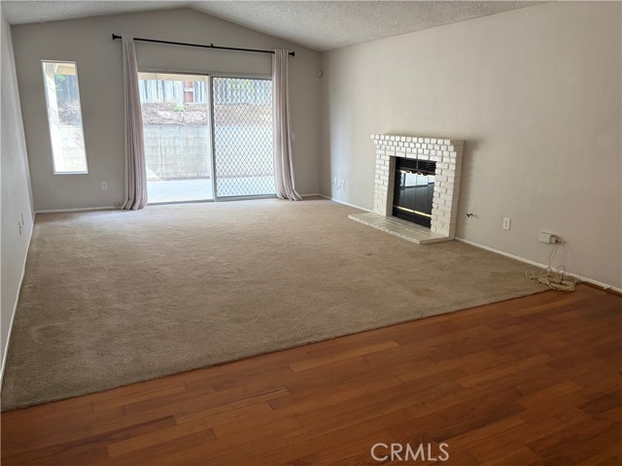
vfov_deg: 53.1
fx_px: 467
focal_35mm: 26
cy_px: 233
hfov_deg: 67.3
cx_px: 311
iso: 250
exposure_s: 1/120
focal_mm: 5.96
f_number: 1.6
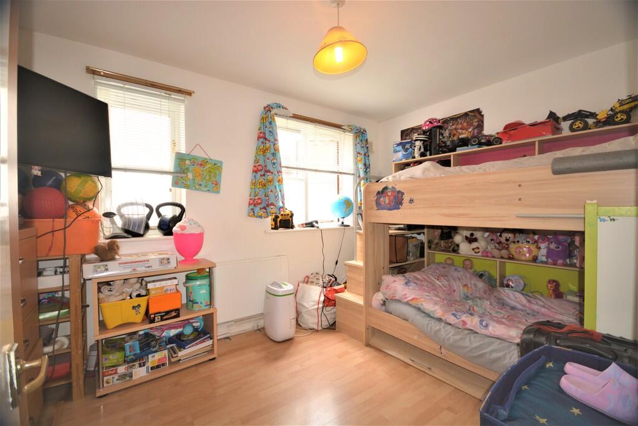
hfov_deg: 100.4
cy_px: 213
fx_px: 266
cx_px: 319
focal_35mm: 15
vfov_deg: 77.3
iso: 450
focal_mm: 10
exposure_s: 1/60
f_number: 4
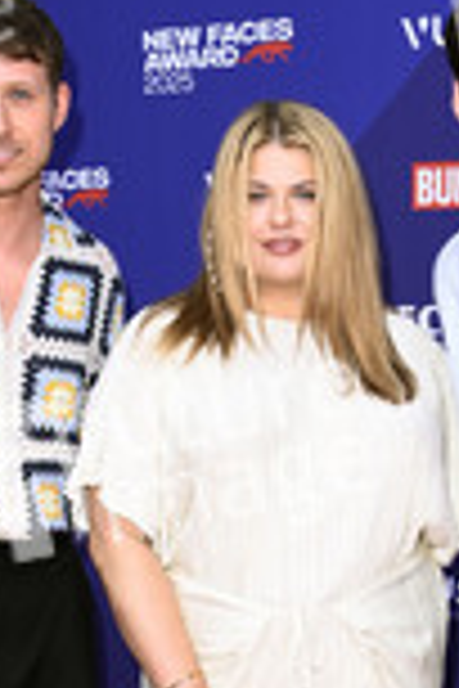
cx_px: 274
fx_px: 1798
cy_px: 692
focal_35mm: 94
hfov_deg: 14.5
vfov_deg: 20.9
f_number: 5.6
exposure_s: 1/250
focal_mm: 36
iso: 800
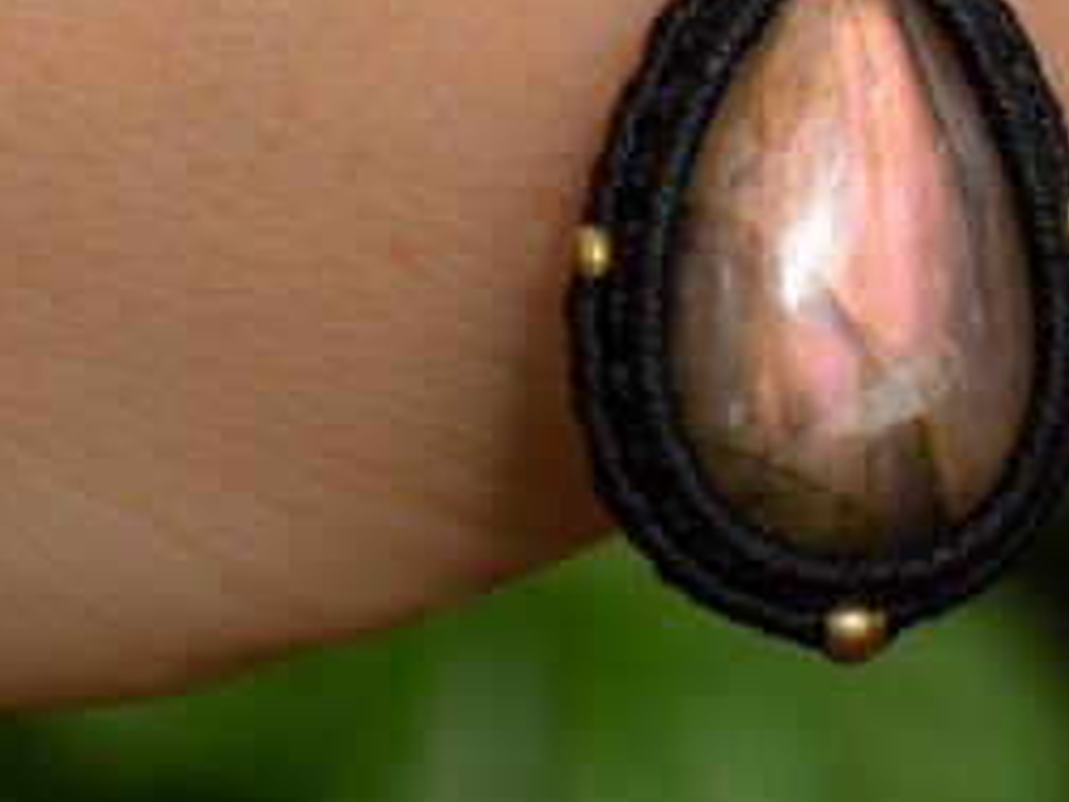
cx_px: 713
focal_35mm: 206
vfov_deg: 7.0
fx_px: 6362
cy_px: -586
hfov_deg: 9.6
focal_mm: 40
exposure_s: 1/200
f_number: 7.1
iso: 200
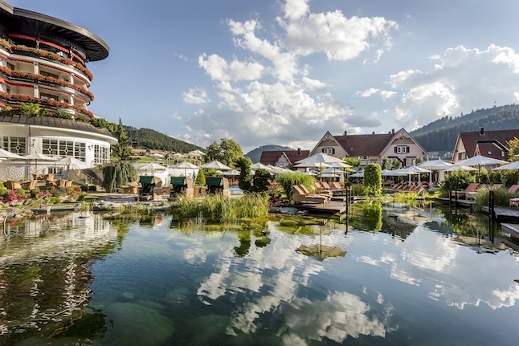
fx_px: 245
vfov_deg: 70.5
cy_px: 173
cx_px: 260
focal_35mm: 17
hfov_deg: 93.3
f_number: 13
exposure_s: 1/125
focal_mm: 17
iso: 200
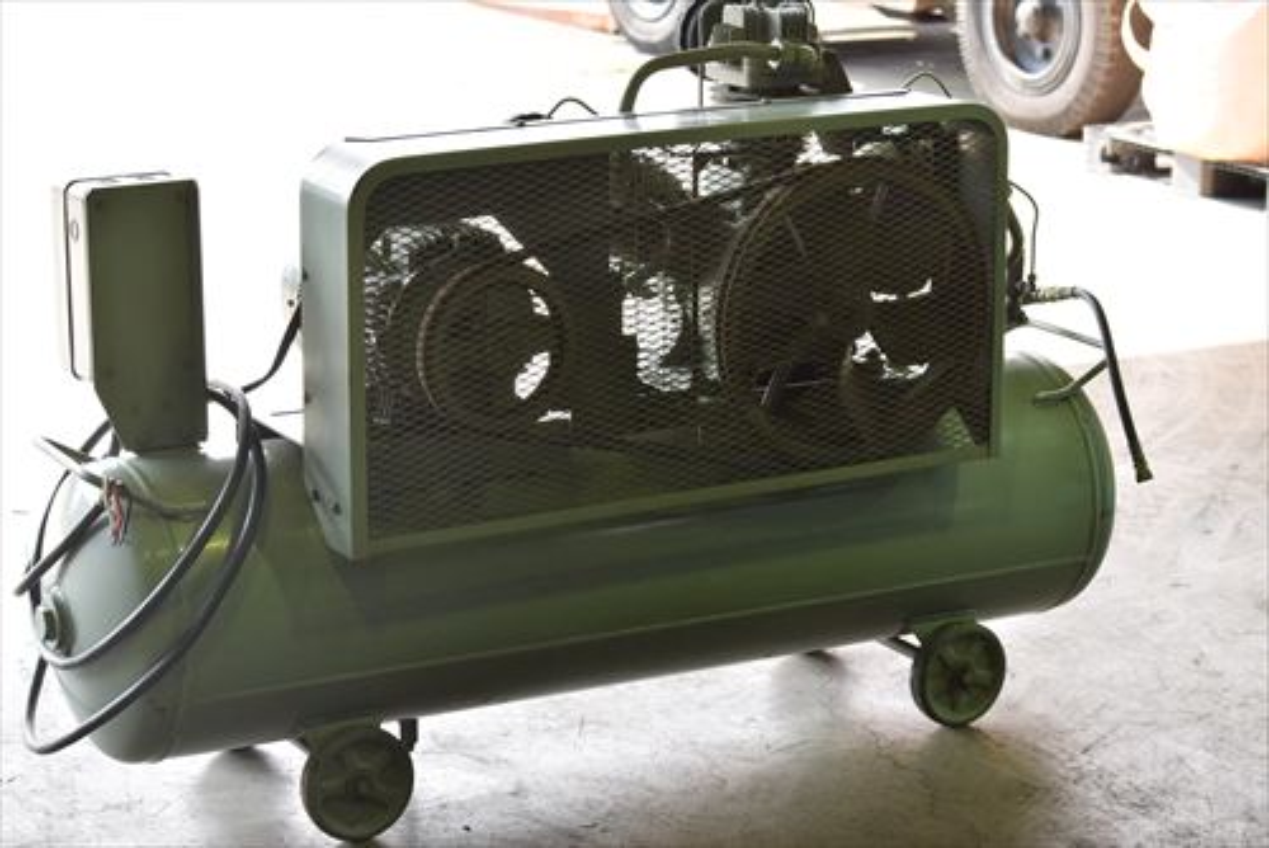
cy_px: 424
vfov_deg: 16.6
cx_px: 634
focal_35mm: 82
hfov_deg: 24.6
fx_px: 2910
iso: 1250
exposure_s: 1/500
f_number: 6.3
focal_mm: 55
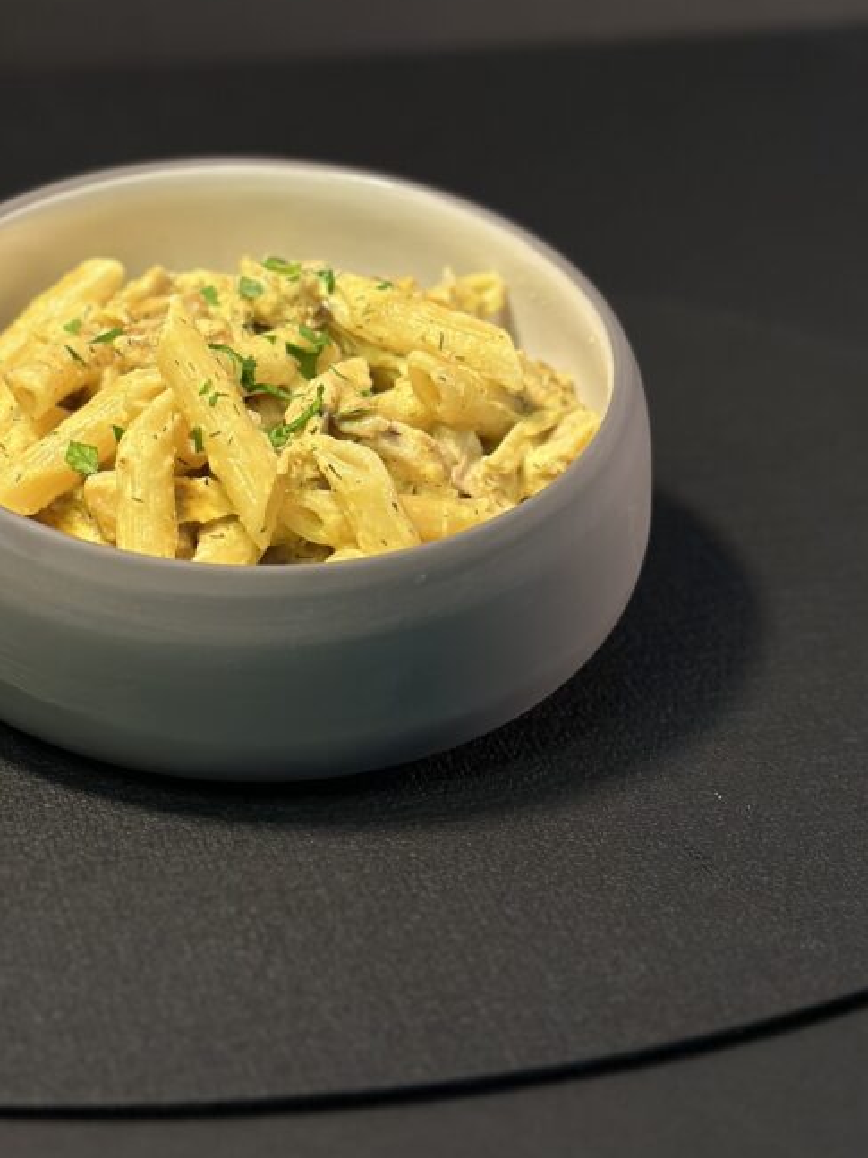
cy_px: 403
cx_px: 256
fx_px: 2542
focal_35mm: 76
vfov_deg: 25.6
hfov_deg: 19.3
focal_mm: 6.86
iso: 125
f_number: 1.78
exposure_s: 1/71
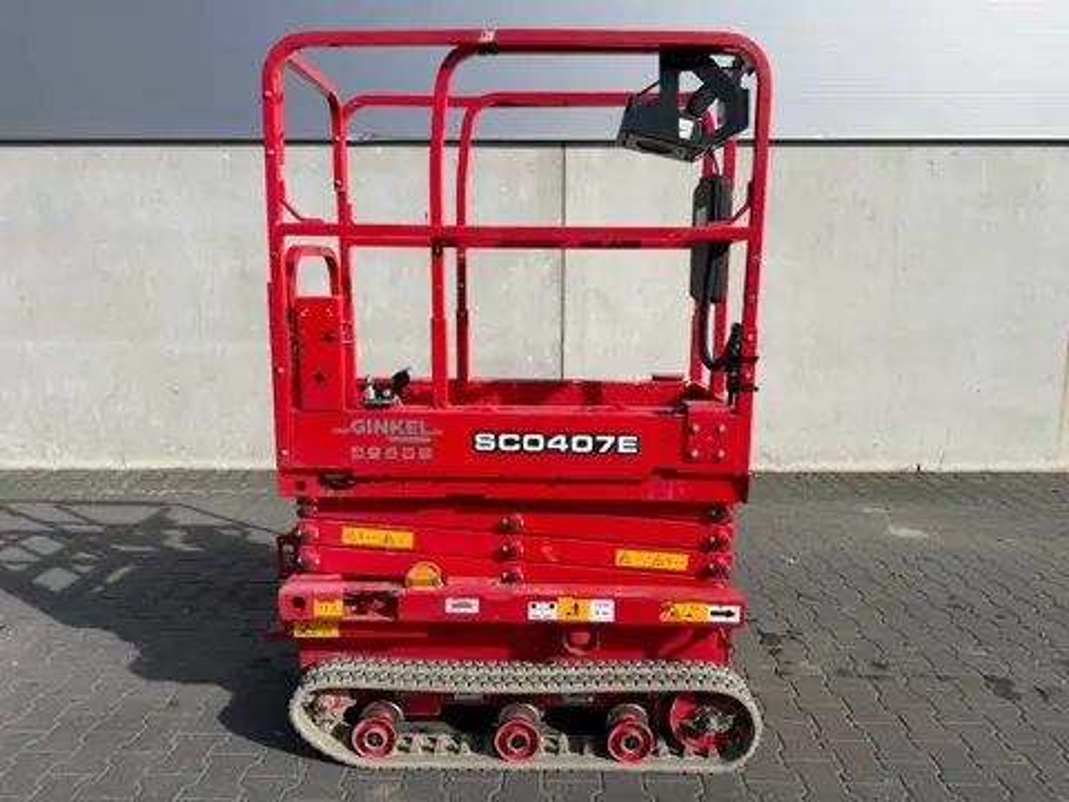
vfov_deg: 56.8
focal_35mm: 24
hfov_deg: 71.6
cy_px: 401
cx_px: 534
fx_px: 741
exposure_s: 1/4673
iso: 80
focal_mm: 6.76
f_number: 1.78
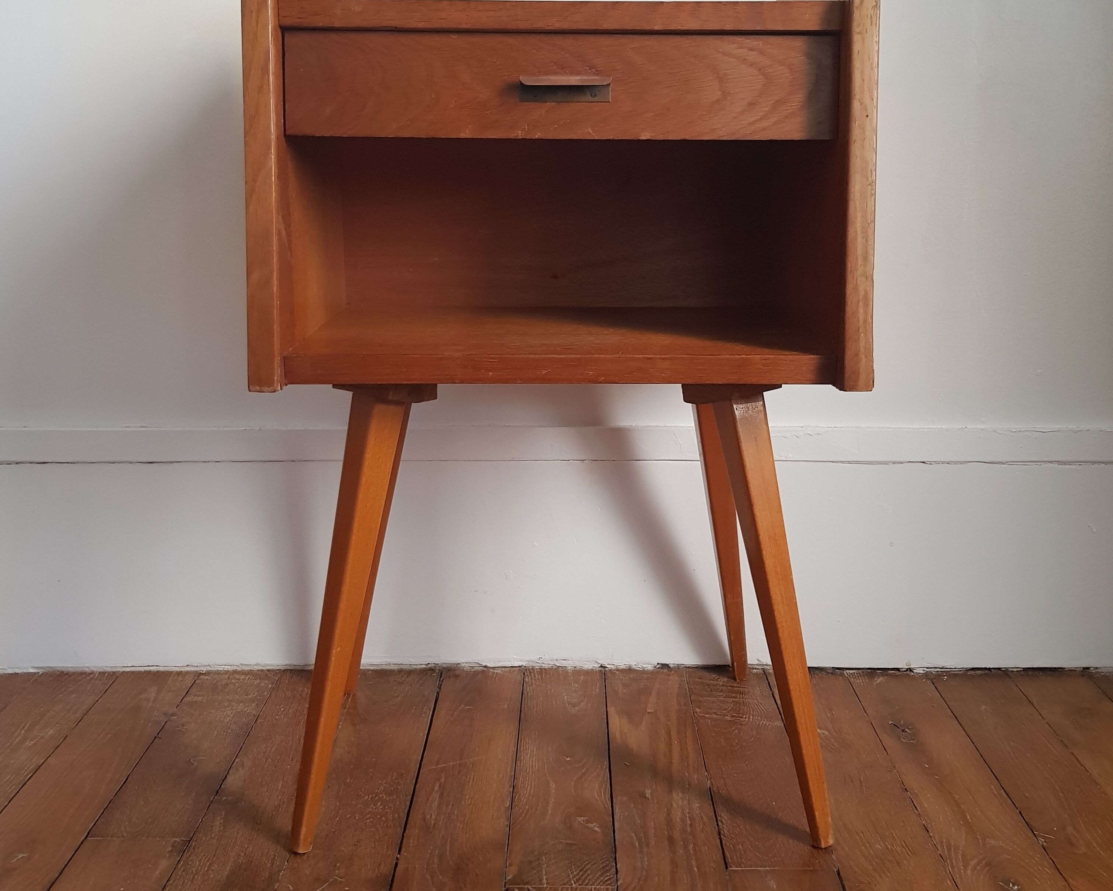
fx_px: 1120
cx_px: 558
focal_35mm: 34
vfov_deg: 43.2
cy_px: 371
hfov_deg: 52.8
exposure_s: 1/30
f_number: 1.7
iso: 200
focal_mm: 4.2
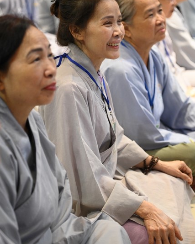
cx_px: 98
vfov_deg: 14.1
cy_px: 115
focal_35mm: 137
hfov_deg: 11.3
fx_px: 989
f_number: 4
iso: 4000
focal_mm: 120
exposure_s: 1/125
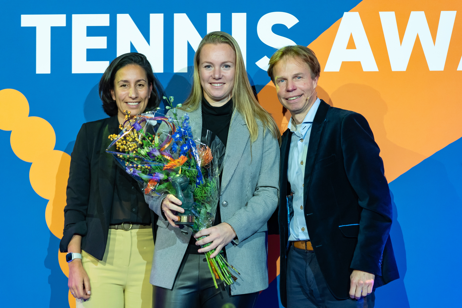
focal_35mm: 131
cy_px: 154
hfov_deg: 15.6
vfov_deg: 10.5
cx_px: 231
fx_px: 1681
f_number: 2.8
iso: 1600
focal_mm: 131
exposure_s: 1/200
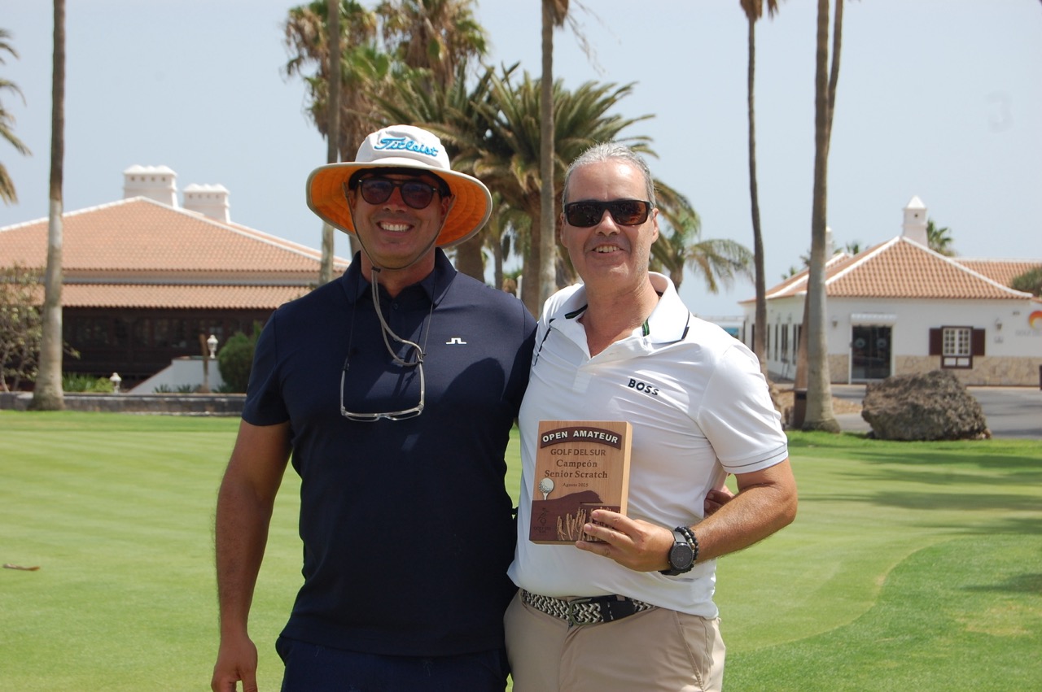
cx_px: 521
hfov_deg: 28.1
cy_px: 346
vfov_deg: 18.9
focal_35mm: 72
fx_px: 2082
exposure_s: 1/250
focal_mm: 48
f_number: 8
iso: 200
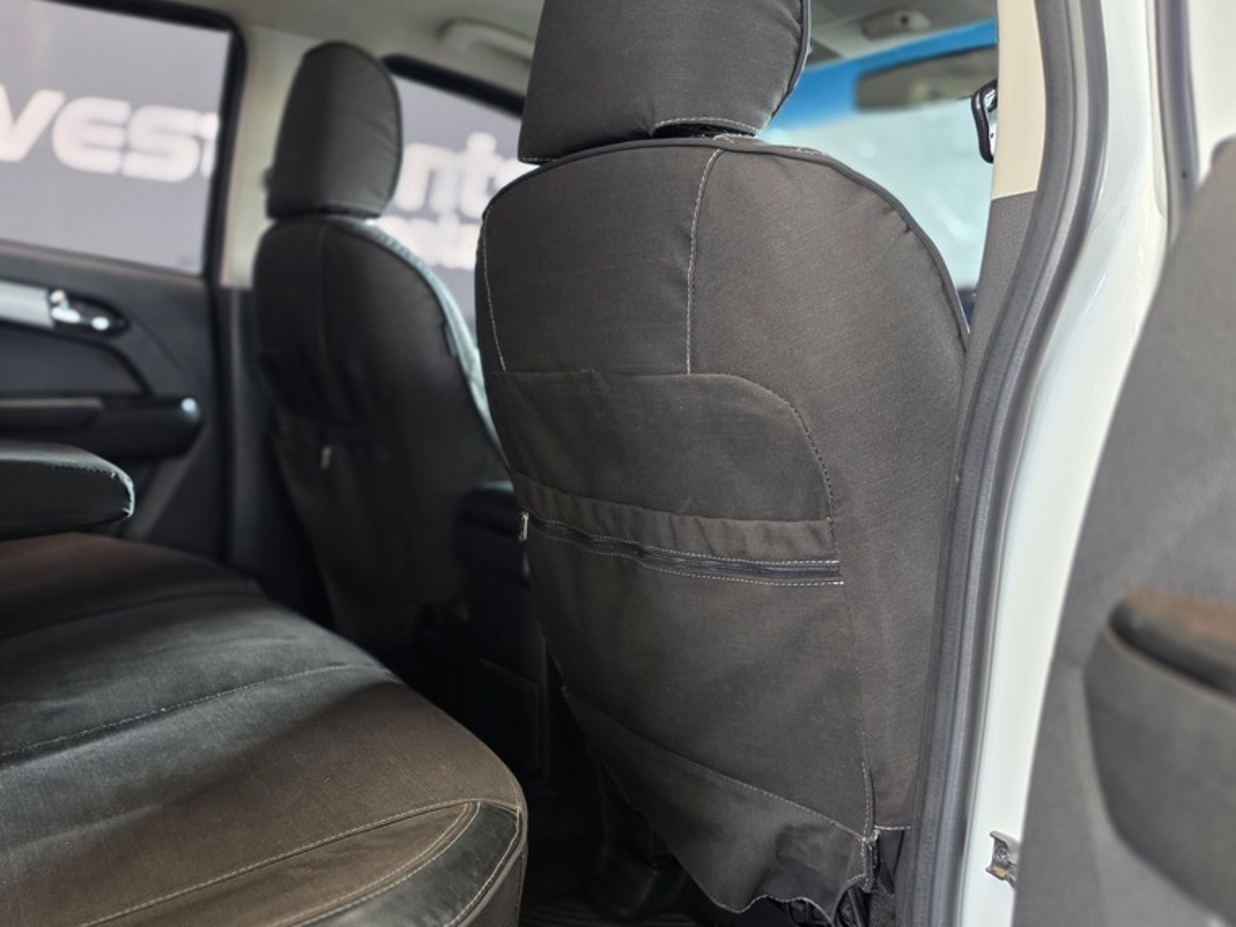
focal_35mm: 31
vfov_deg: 45.3
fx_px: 1107
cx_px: 437
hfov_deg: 57.4
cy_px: 524
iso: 500
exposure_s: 1/100
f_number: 1.7
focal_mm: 6.25
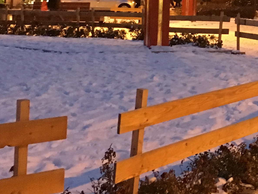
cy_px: -37
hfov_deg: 19.2
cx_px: 265
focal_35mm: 99
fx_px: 738
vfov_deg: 14.5
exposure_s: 1/17
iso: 320
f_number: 2.2
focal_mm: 4.15
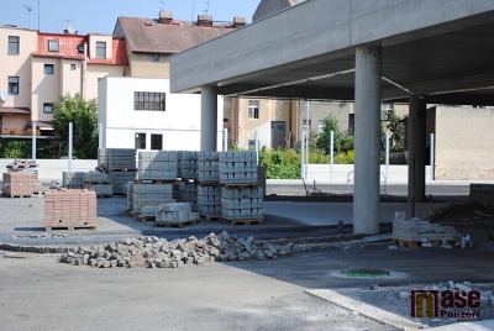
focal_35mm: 63
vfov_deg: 21.6
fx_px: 866
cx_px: 247
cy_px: 166
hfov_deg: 31.8
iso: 200
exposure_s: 1/800
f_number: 5.3
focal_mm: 42
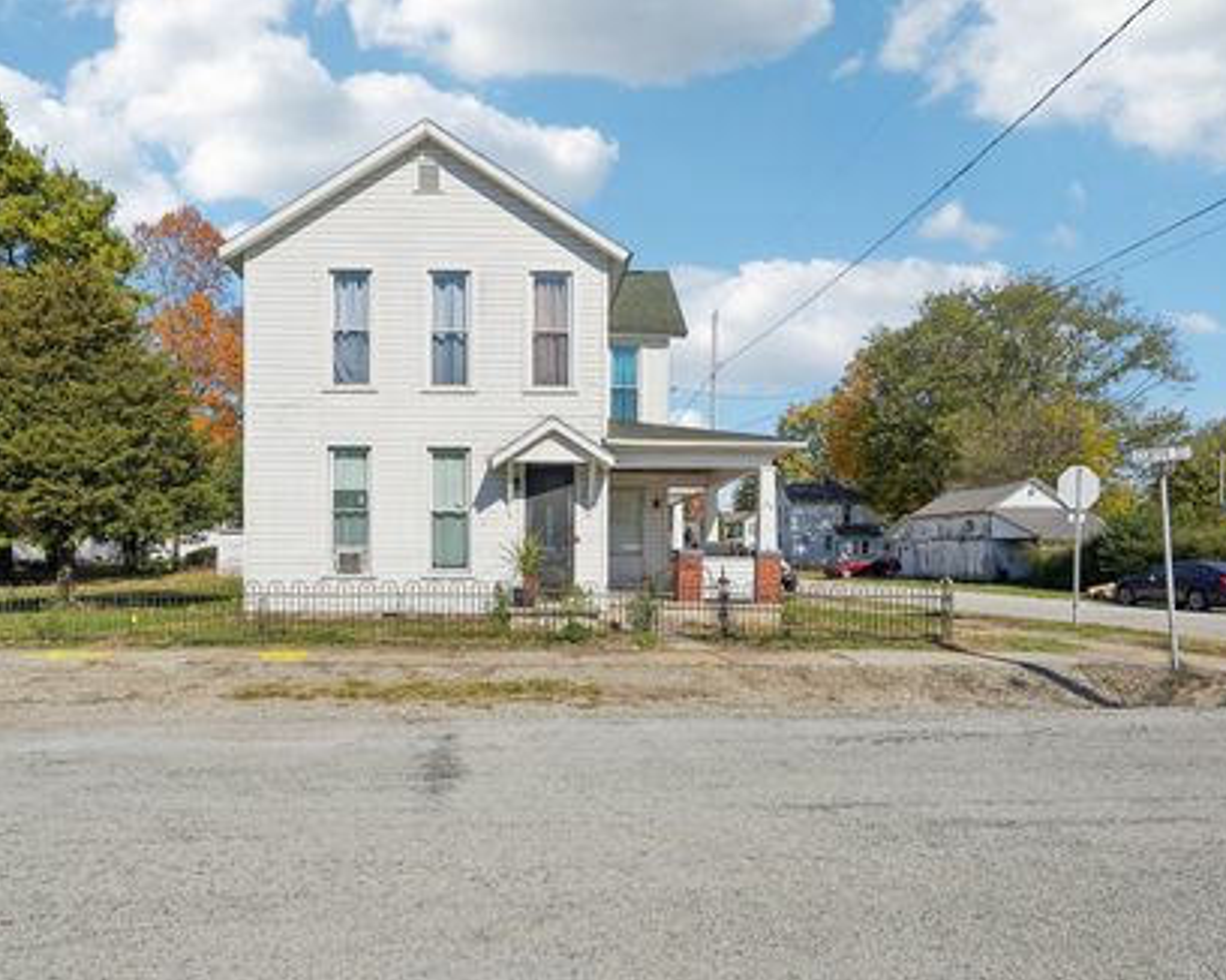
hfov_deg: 72.3
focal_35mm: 23
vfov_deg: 60.8
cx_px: 529
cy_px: 498
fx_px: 834
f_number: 8
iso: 100
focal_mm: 20
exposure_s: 1/800
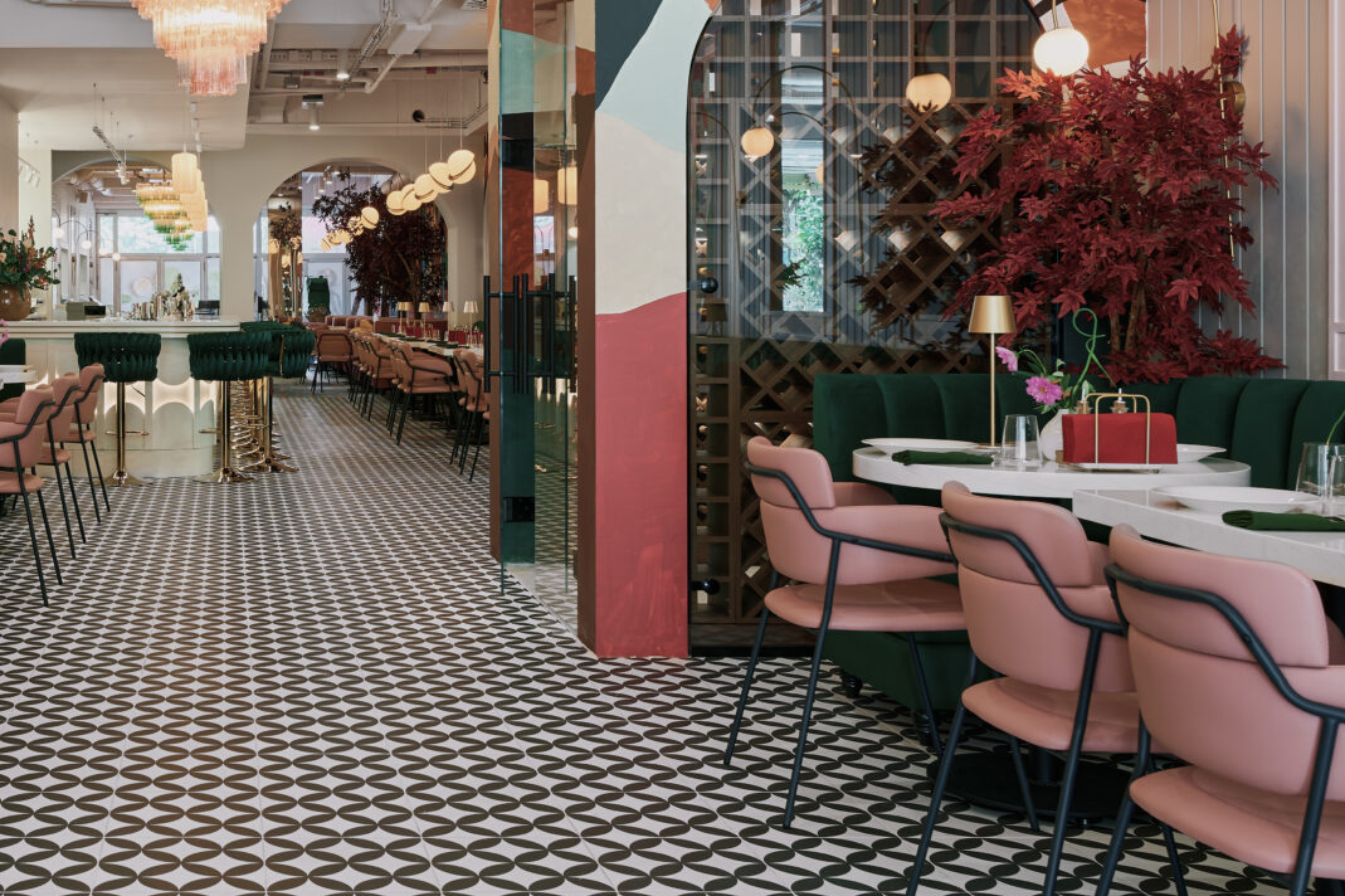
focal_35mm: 46
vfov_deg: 29.1
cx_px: 221
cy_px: 337
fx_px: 1718
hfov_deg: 40.5
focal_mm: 24
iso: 100
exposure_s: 1/1.25
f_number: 9
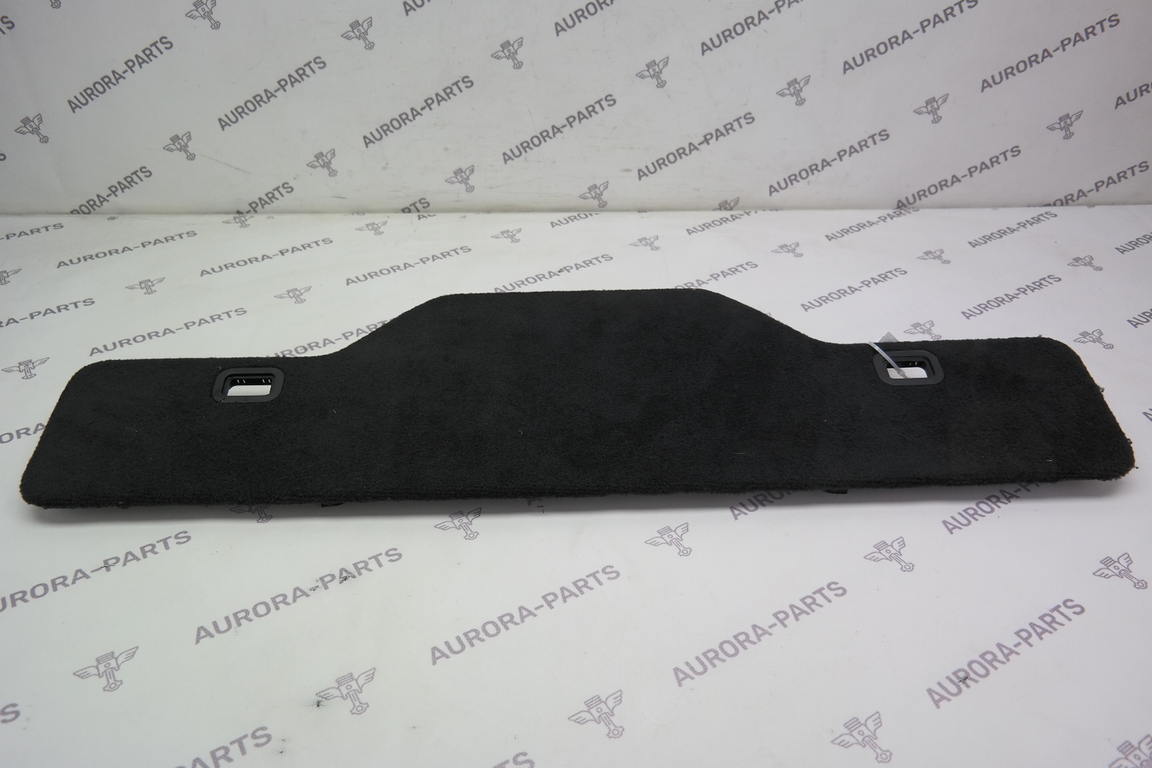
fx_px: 864
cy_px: 384
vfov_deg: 47.9
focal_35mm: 27
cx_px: 576
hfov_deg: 67.4
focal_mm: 18
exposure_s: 1/80
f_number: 3.5
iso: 100
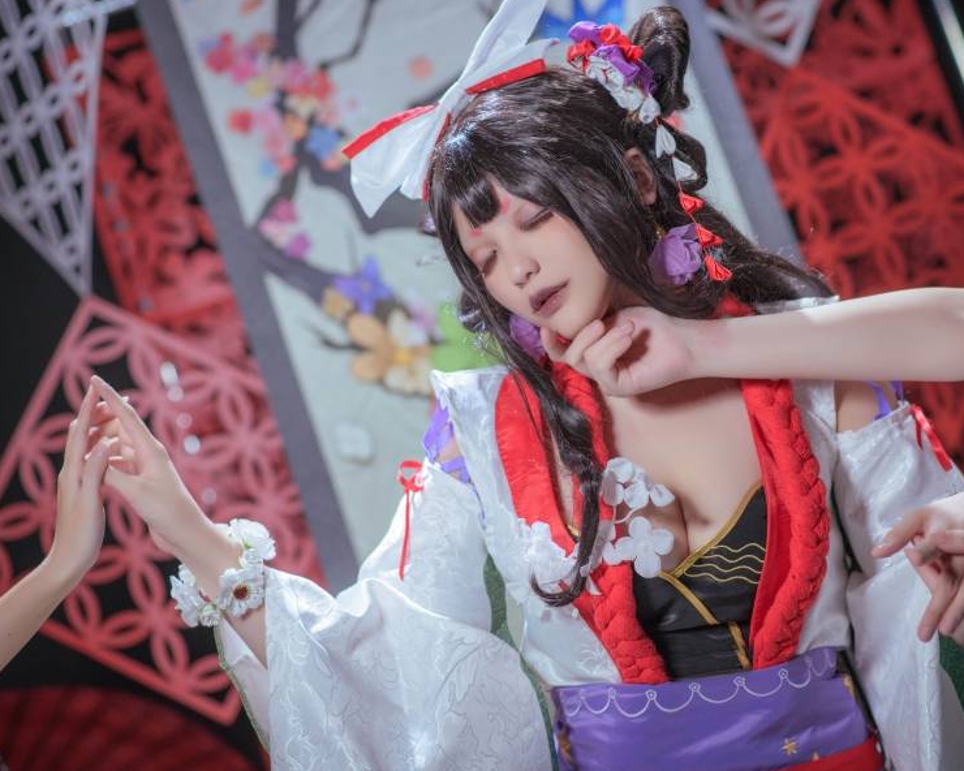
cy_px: 384
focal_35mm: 97
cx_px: 573
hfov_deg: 19.7
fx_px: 2767
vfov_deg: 15.9
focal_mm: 85
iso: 800
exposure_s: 1/80
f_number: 2.8
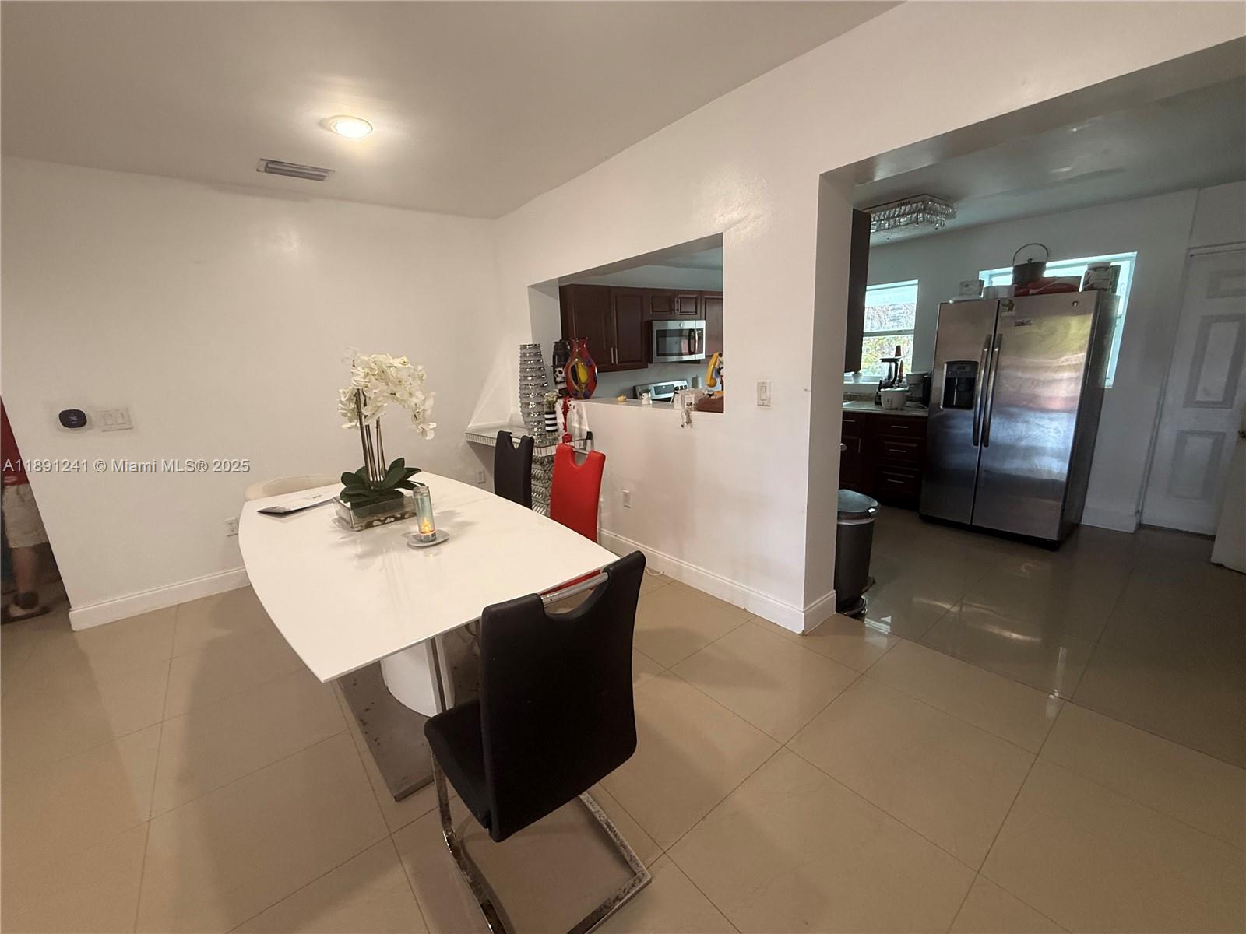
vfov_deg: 85.7
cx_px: 623
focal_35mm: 14
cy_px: 467
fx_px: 504
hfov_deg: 102.1
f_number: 2.2
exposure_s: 1/60
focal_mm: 2.22
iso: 250
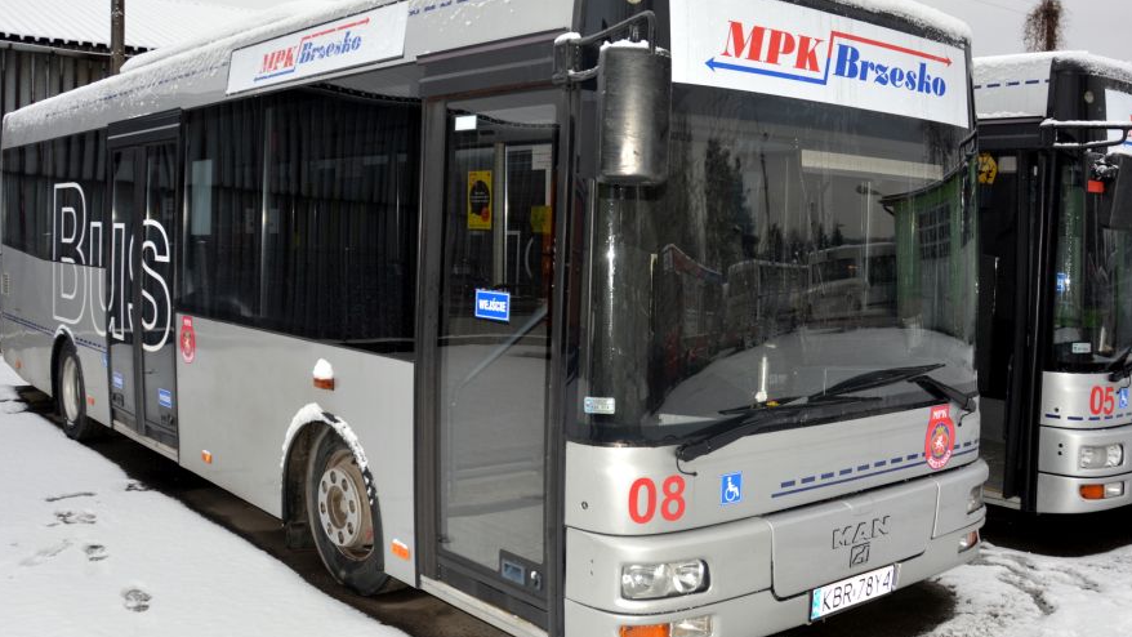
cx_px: 554
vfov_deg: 40.2
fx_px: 871
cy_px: 301
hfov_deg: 66.1
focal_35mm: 29
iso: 200
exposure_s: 1/200
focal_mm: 18
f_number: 3.5
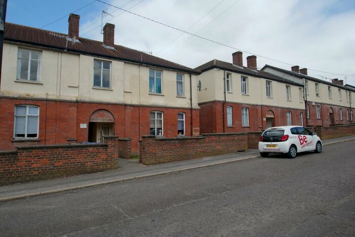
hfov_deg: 77.3
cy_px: 118
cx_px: 178
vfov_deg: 56.2
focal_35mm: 22
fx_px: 222
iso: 100
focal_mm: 15
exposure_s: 1/640
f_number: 5
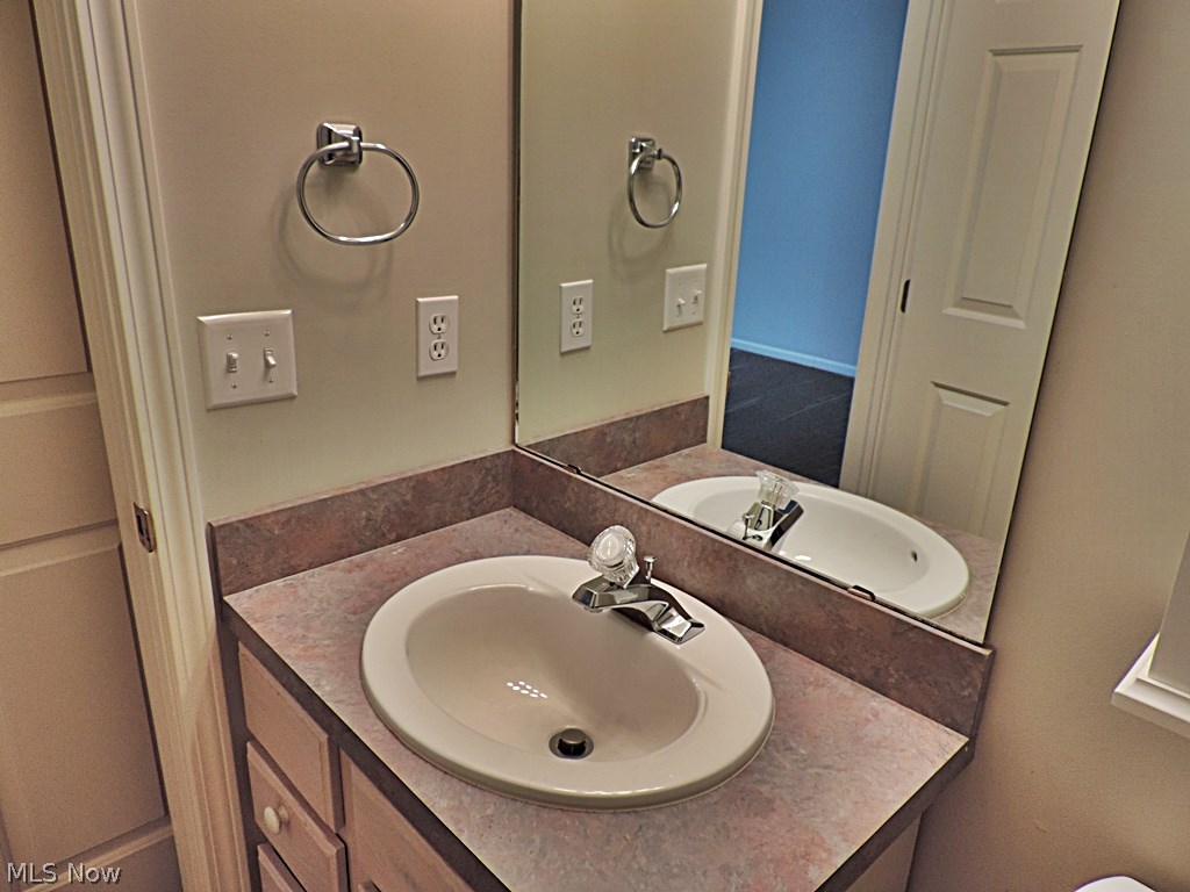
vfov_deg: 56.8
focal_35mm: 24
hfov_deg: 71.6
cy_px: 446
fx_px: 825
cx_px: 595
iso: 200
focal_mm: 4.3
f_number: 3
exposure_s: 1/30
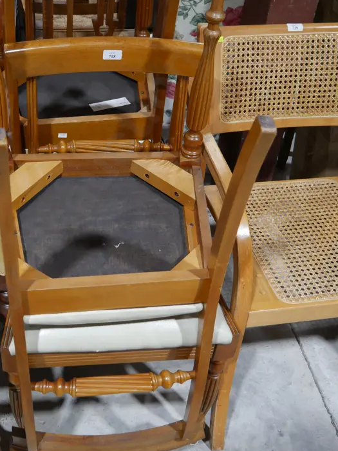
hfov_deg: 34.7
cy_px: 169
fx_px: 533
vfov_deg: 45.4
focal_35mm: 41
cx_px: 103
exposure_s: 1/60
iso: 320
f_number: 3.5
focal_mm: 14
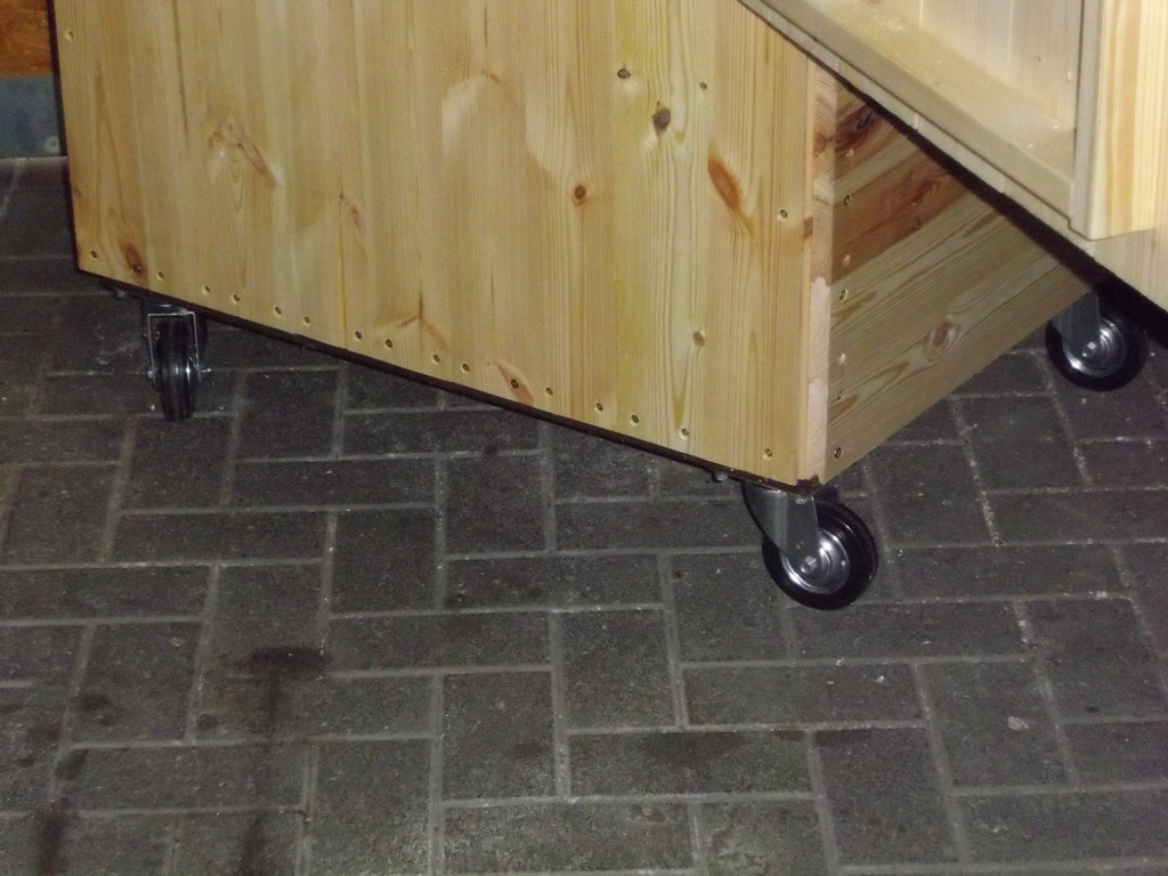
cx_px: 584
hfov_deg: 21.3
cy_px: 438
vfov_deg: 16.1
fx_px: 3104
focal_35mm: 92
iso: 800
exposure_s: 1/100
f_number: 5.4
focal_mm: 16.5
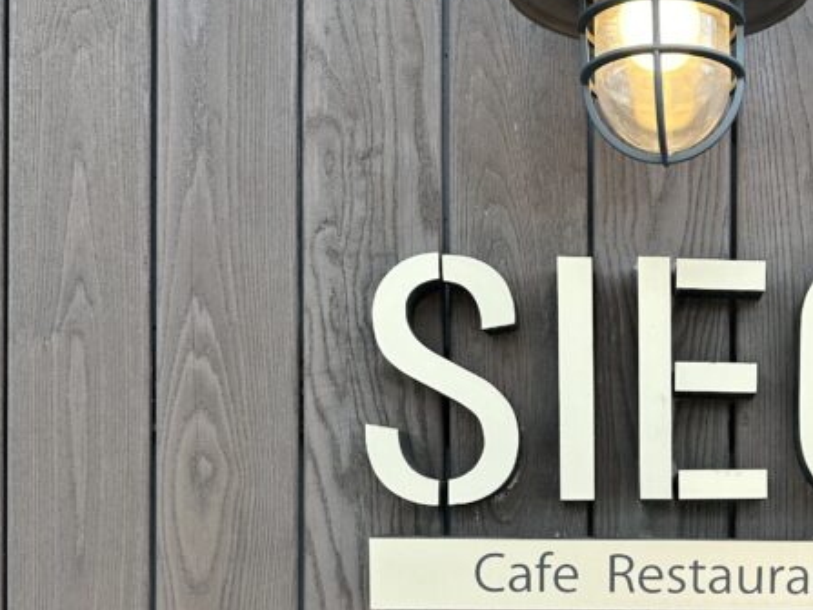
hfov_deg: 33.7
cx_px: 675
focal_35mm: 55
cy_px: 585
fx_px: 1291
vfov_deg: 25.5
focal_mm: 6.86
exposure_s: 1/594
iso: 80
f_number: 1.78
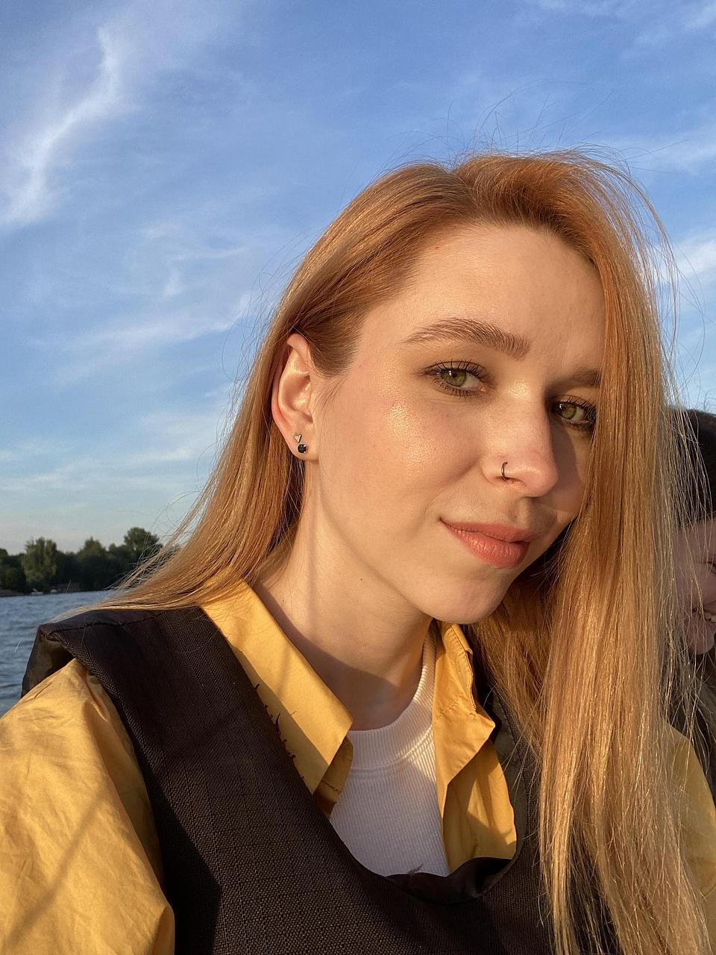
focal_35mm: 30
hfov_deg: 46.8
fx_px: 827
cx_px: 358
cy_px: 478
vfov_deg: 60.0
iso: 25
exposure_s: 1/474
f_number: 2.2
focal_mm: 2.71
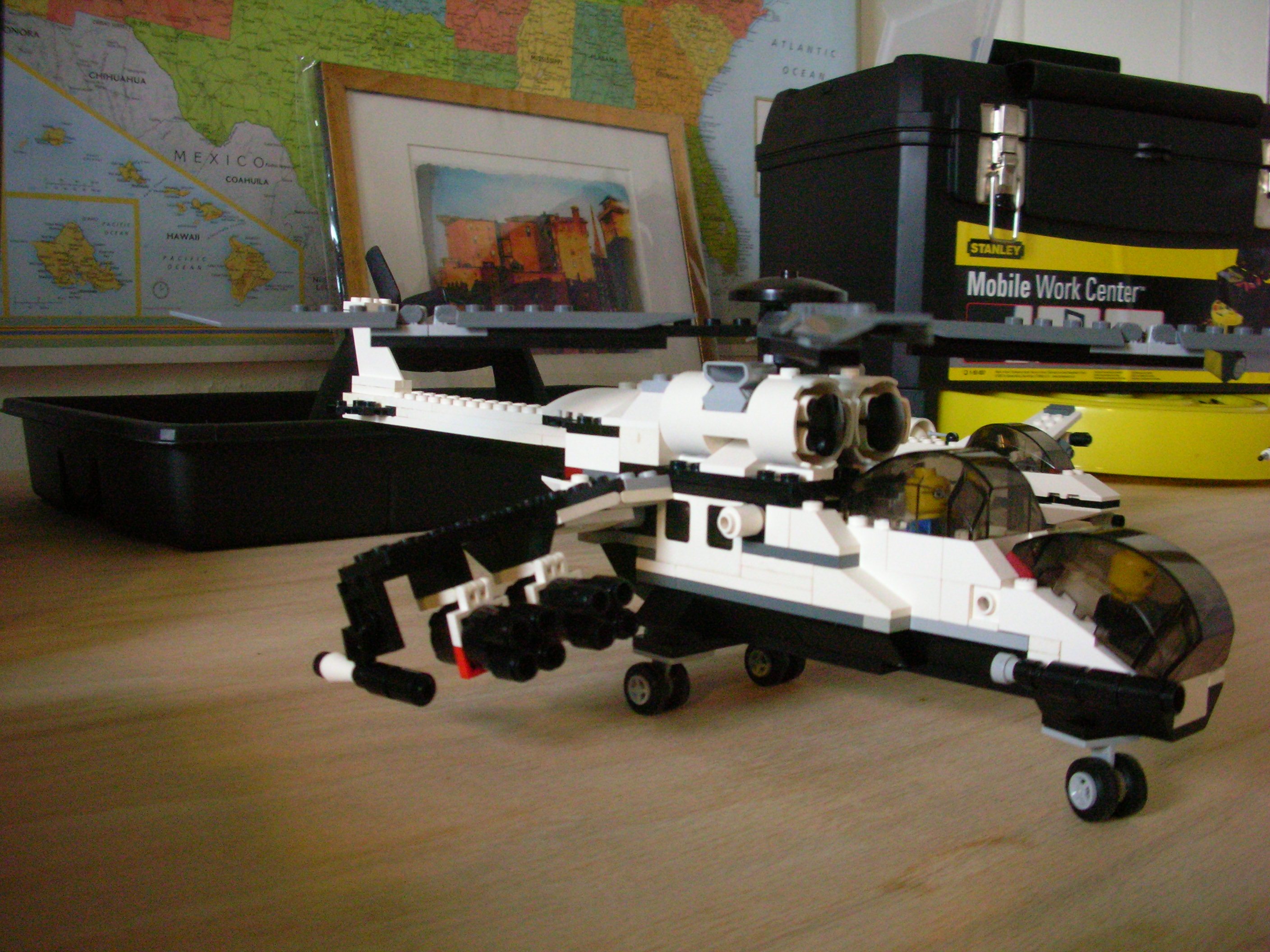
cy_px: 476
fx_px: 1284
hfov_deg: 52.6
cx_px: 635
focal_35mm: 35
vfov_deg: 40.7
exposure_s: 1/73.2
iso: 400
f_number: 3
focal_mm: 5.8
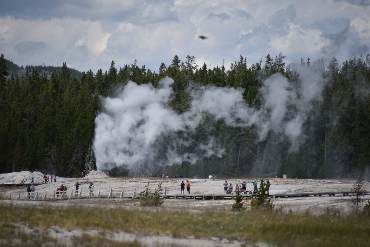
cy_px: 124
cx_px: 185
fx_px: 3084
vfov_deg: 4.6
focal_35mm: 300
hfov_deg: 6.9
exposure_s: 1/640
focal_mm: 300
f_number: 5.6
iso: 100
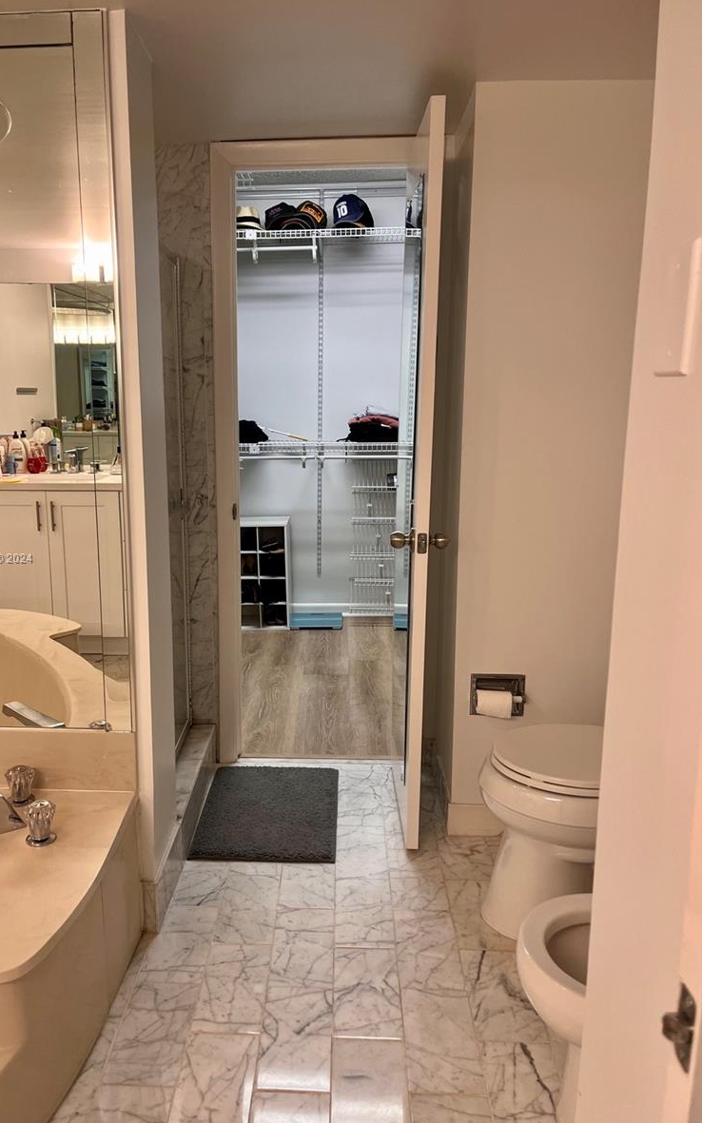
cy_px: 559
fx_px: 857
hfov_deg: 44.3
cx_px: 286
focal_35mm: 28
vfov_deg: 66.5
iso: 64
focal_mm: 5.1
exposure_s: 1/60
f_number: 1.6
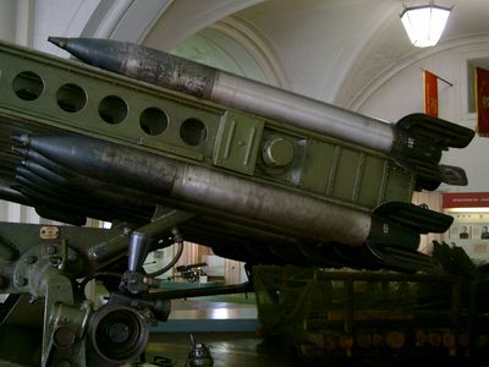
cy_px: 184
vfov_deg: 29.1
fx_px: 706
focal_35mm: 50
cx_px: 244
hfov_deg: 38.2
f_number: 3
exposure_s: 1/15
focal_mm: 10.2
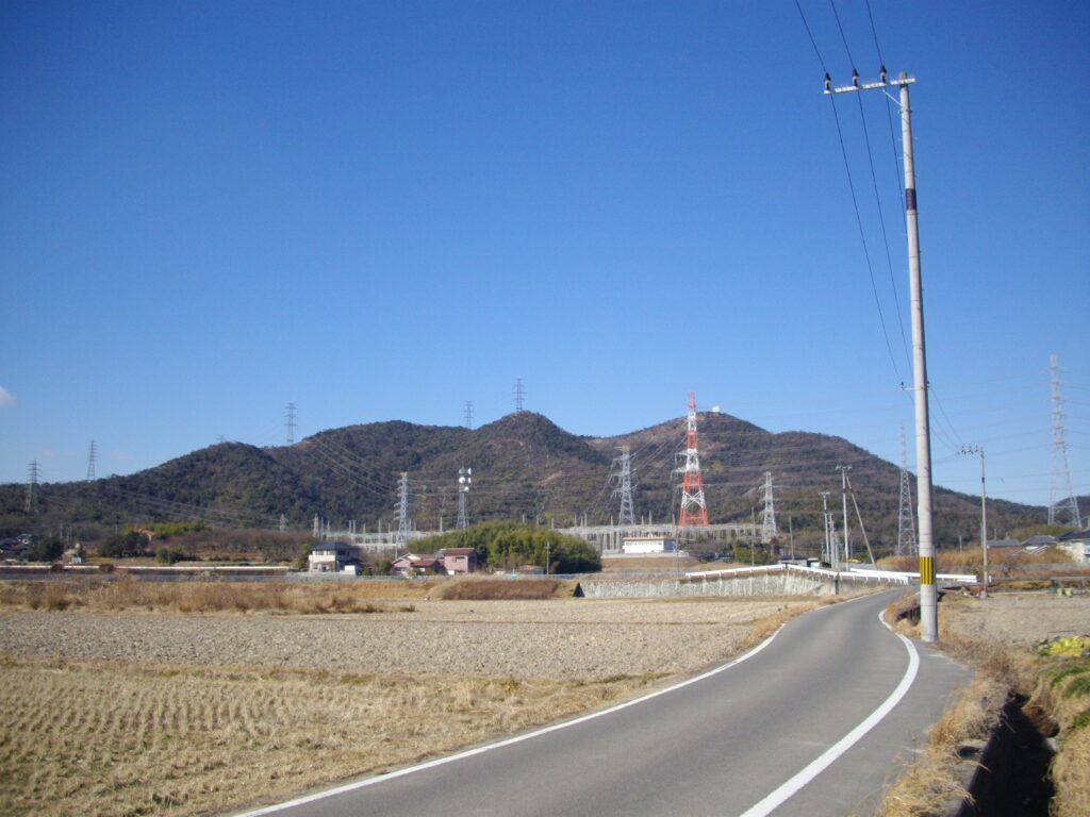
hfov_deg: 50.1
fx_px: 1165
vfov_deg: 38.7
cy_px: 408
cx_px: 545
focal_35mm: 37
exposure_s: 1/400
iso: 100
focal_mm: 6.2
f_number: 5.6
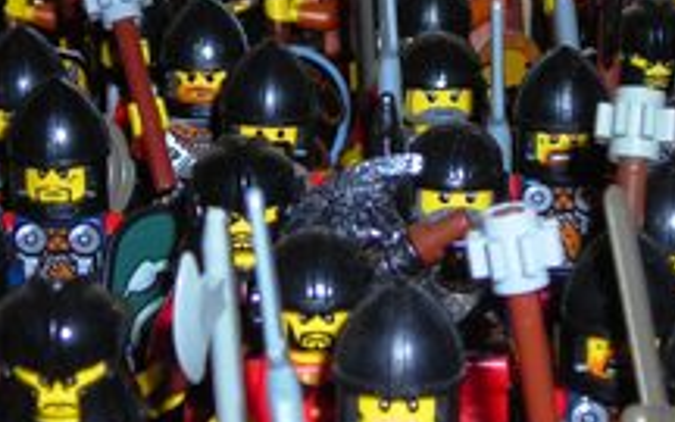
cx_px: 397
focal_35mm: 129
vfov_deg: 10.1
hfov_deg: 16.2
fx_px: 2373
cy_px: 84
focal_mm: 6.8
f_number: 3.3
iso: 50
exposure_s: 1/60.1
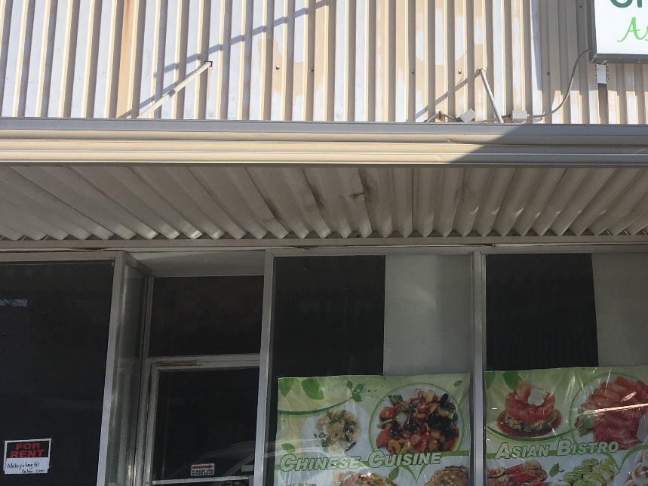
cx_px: 591
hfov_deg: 33.5
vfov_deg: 26.9
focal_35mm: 54
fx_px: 1011
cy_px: 169
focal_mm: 4.15
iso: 25
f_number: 2.2
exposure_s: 1/1451
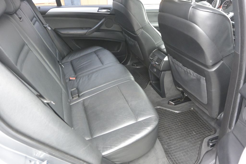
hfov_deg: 67.4
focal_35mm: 27
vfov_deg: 47.9
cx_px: 123
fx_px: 185
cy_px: 82
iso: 800
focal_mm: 10
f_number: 3.5
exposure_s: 1/50
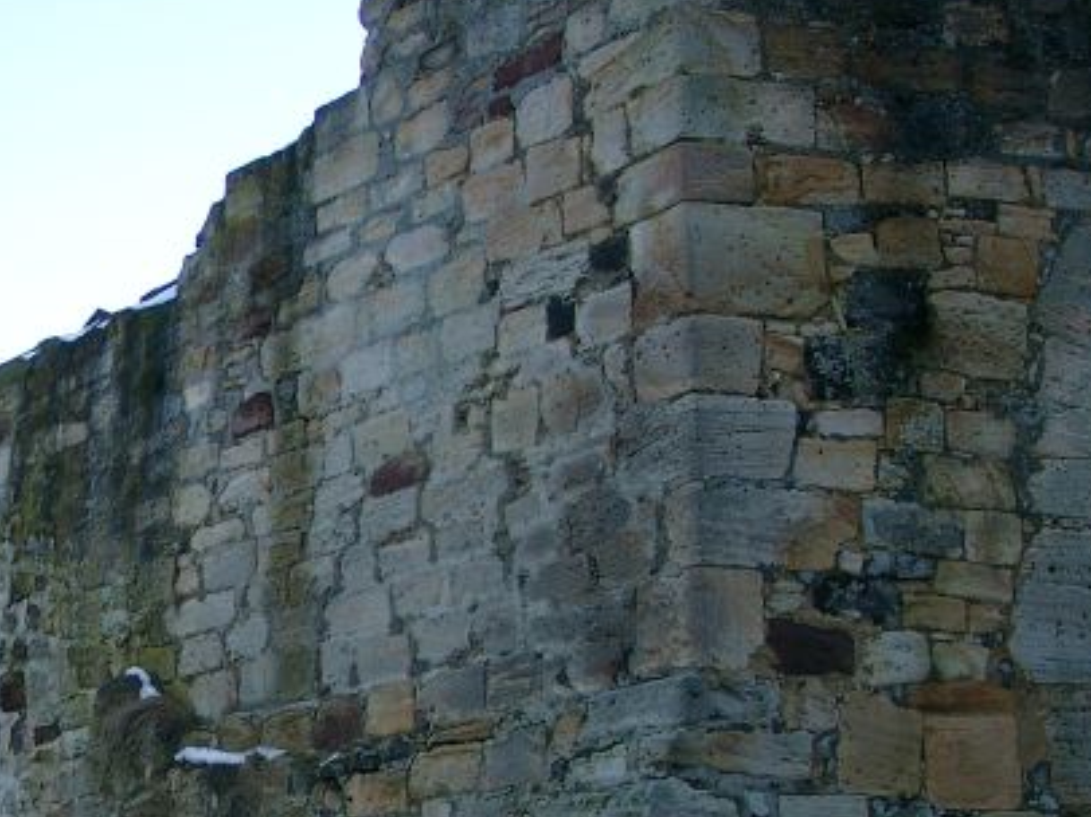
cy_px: 680
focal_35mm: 67
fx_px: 2110
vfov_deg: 21.6
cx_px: 56
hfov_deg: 27.6
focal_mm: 7.13
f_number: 2
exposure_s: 1/73.8
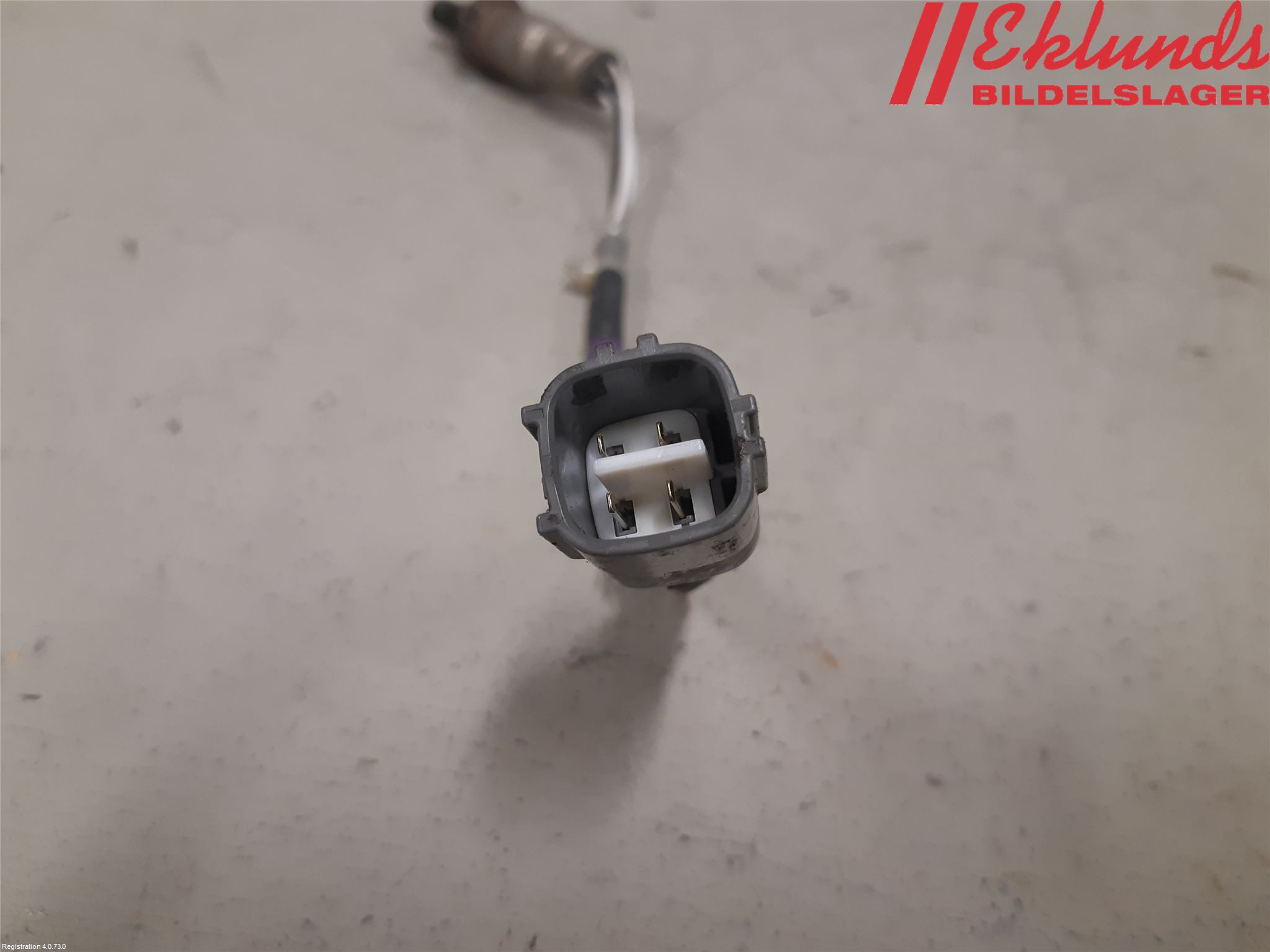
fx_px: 954
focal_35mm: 26
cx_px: 635
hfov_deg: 67.3
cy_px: 476
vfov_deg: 53.1
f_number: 1.7
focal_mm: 3.93
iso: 125
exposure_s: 1/50
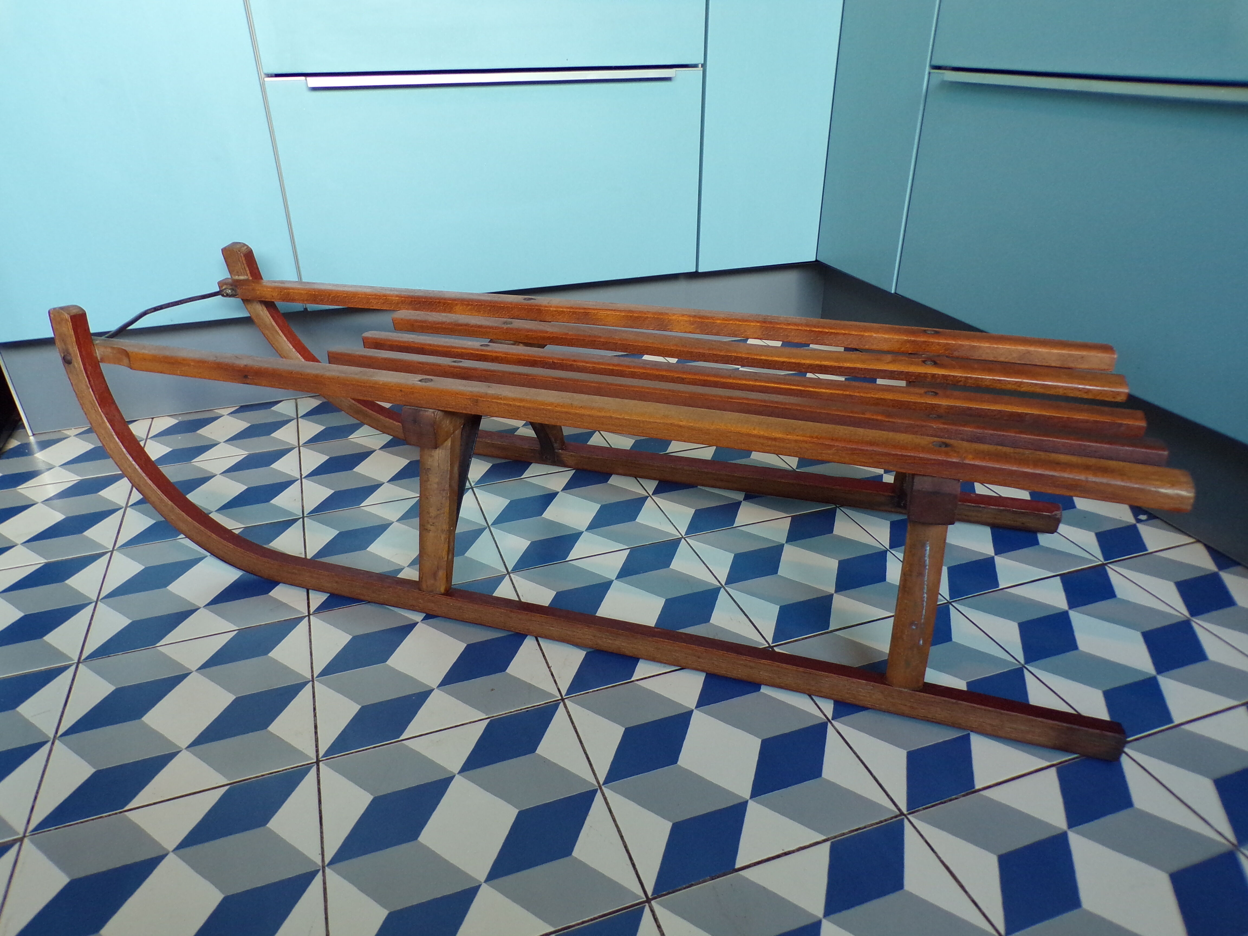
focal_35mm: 24
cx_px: 624
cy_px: 468
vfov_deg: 56.8
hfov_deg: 71.6
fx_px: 865
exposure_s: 1/25
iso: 200
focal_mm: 4.3
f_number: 3
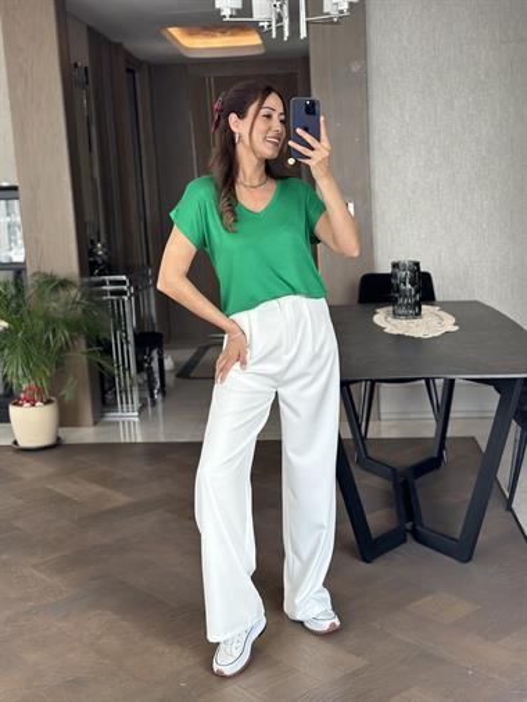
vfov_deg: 39.6
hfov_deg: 30.3
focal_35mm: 48
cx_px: 264
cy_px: 351
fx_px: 974
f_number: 1.78
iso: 125
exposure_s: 1/127
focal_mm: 6.86
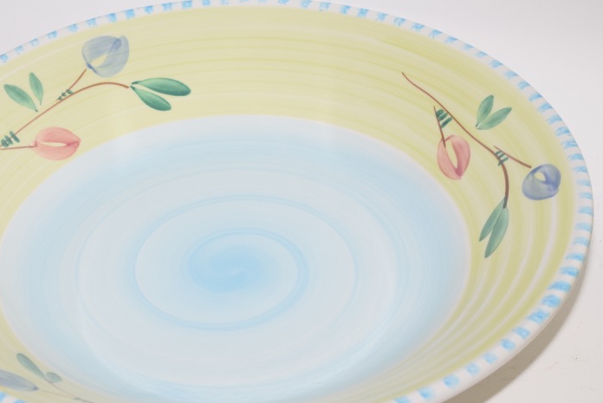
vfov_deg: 12.3
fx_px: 1877
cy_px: 198
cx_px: 210
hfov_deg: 18.2
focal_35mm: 112
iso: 560
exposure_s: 1/60
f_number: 5.6
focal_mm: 52
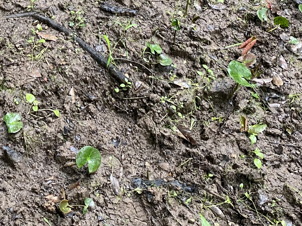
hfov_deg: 27.5
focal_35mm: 68
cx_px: 31
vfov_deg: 20.1
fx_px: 593
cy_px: -56
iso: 200
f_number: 1.8
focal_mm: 4.25
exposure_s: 1/60
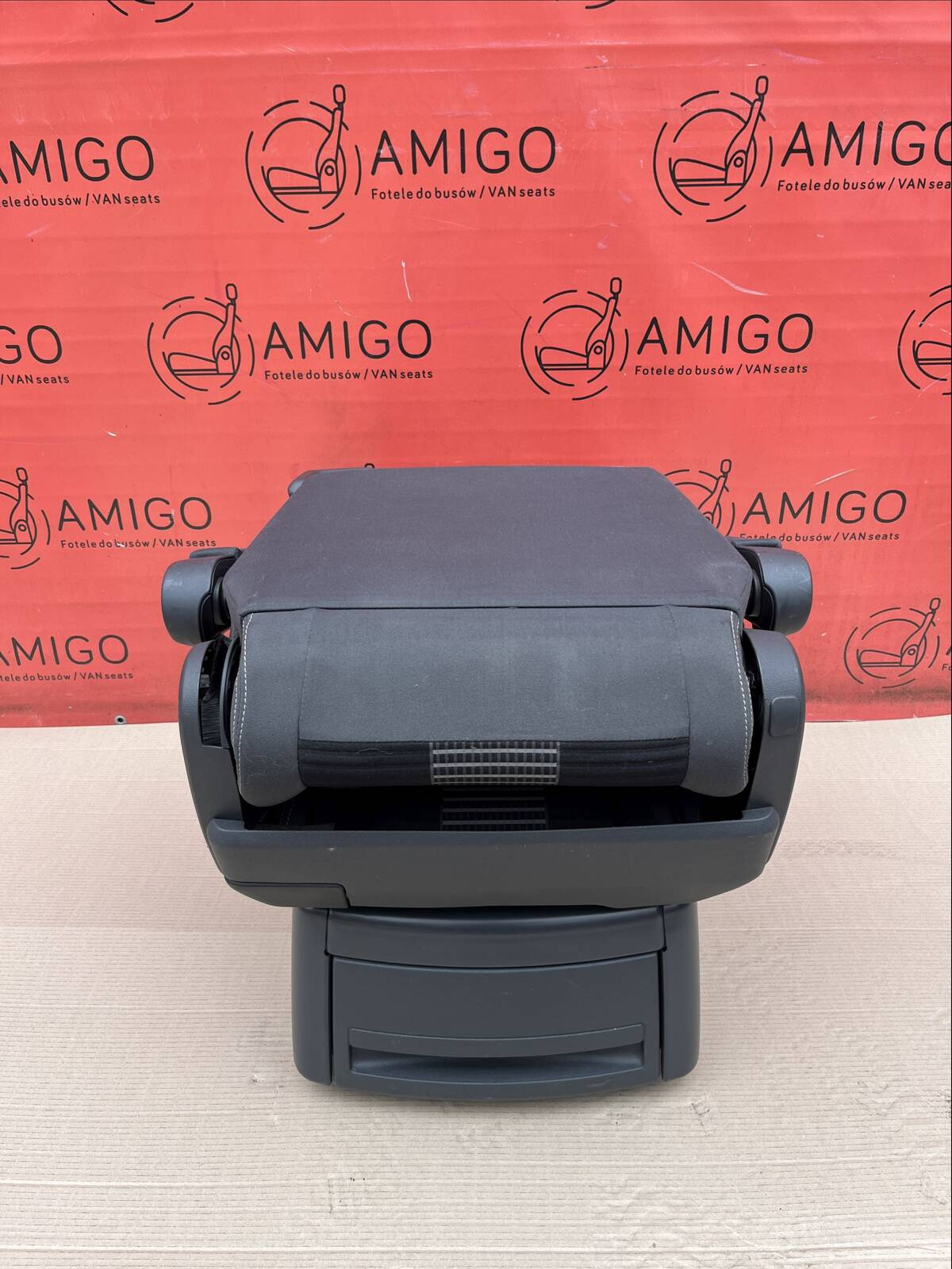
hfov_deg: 53.1
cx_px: 476
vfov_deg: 67.3
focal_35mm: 26
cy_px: 634
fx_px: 953
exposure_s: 1/432
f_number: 1.6
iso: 50
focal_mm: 5.1
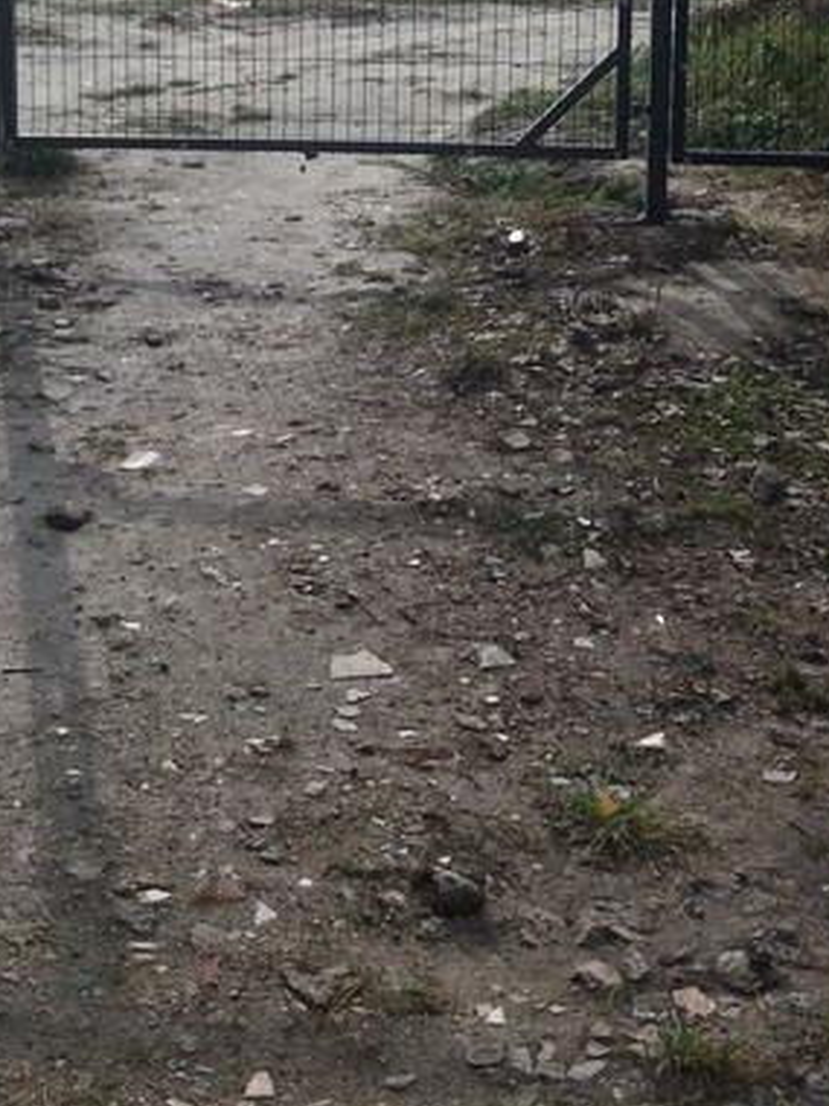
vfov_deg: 31.0
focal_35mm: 59
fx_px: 1884
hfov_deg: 24.8
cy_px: 81
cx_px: 346
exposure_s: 1/1266
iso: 64
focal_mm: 3.7
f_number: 1.9
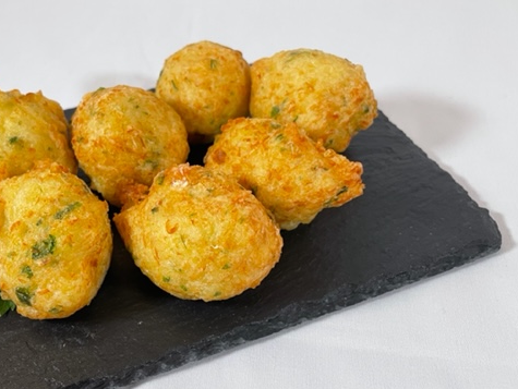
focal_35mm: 35
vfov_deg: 40.7
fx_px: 524
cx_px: 176
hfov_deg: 51.7
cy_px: 218
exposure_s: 1/50
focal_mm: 4.2
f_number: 1.6
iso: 80
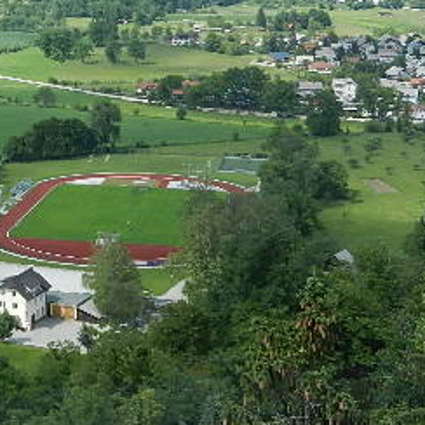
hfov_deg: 18.8
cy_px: 52
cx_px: -68
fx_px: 1222
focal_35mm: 88
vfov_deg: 19.4
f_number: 4
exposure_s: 1/800
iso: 160
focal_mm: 6.9
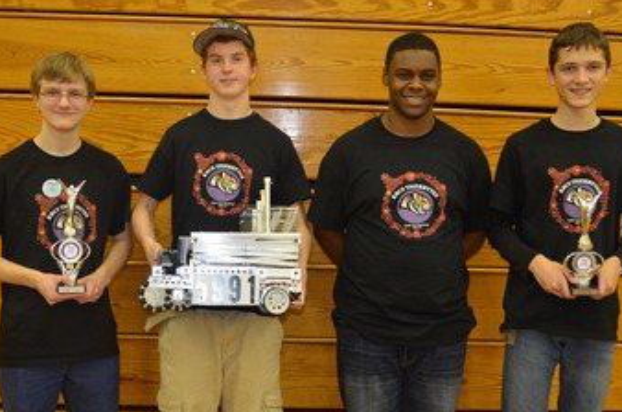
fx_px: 759
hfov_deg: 44.6
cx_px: 324
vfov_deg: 30.4
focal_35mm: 44
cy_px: 215
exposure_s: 1/60
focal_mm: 22
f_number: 3.8
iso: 800
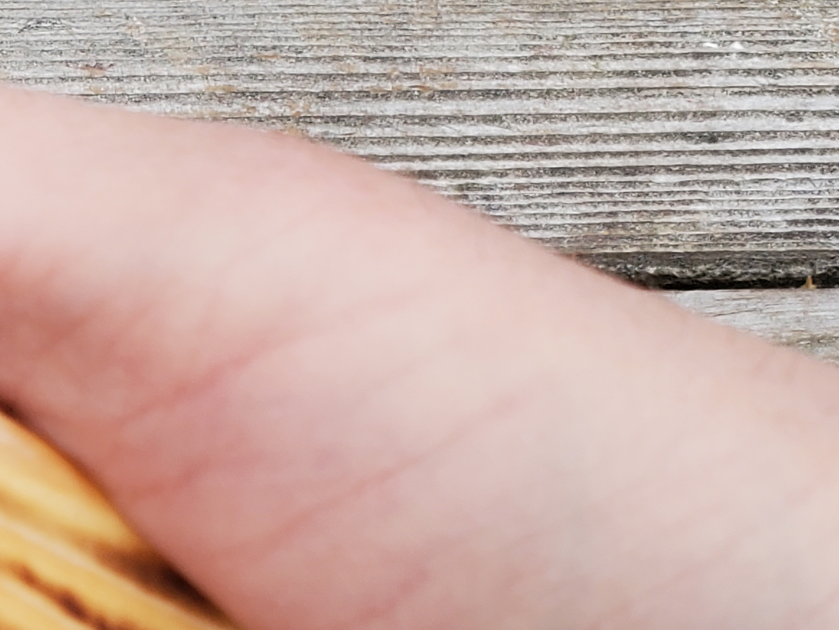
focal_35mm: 90
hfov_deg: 19.7
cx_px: -300
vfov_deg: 16.3
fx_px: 2182
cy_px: 513
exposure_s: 1/173
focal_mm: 4.3
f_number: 2.4
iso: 50
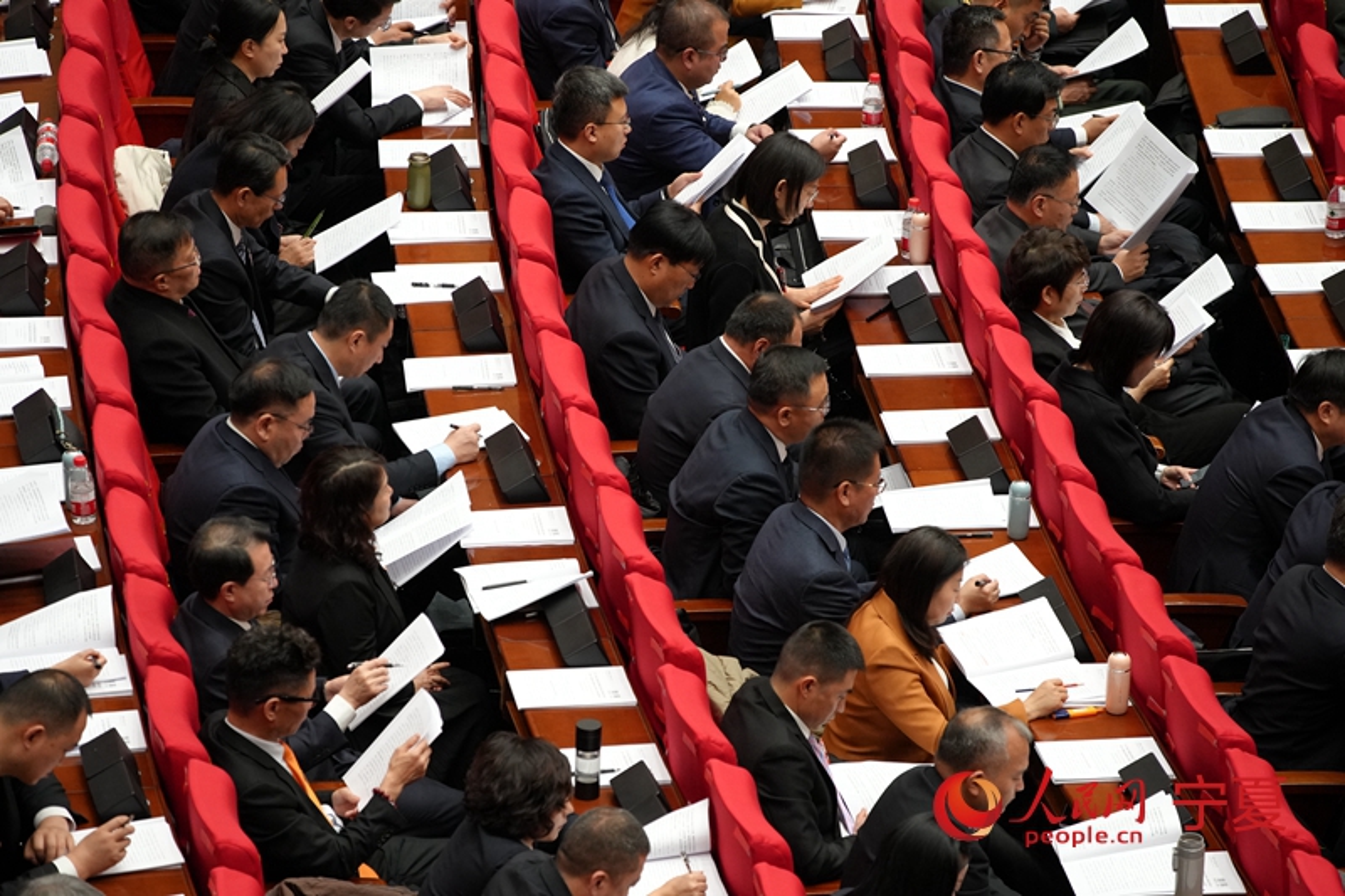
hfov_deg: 10.3
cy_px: 448
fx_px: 7470
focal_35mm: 200
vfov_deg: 6.9
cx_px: 672
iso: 3200
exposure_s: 1/200
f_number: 4
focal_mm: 200
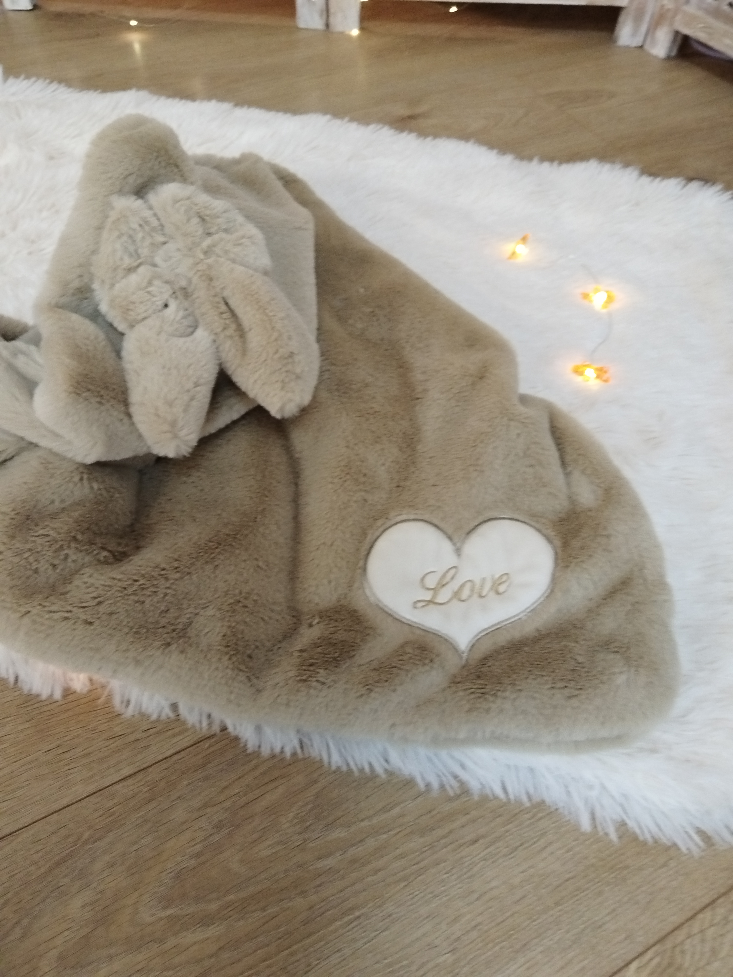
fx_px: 734
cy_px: 488
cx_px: 366
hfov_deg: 53.1
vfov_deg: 67.3
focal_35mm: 26
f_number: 1.9
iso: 800
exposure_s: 1/33.3
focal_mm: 4.95
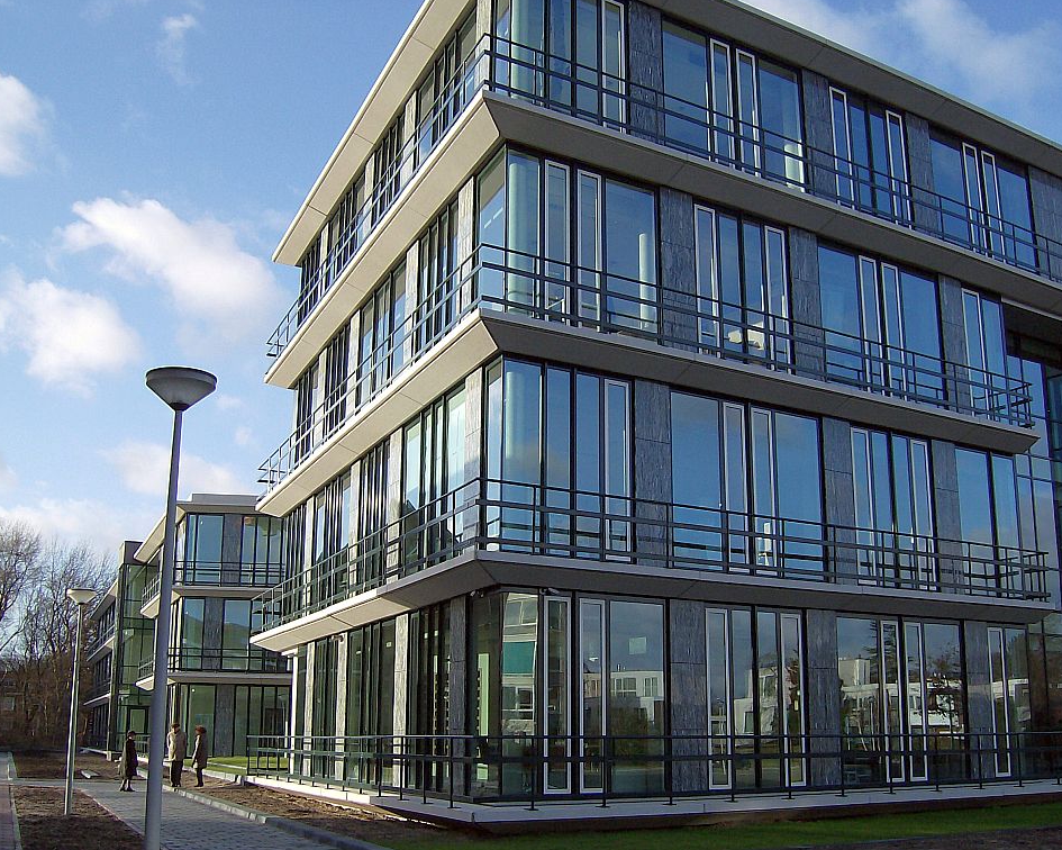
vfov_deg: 39.2
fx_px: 1194
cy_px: 423
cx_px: 564
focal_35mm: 38
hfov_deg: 47.9
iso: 100
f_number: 4.7
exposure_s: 1/352
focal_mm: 6
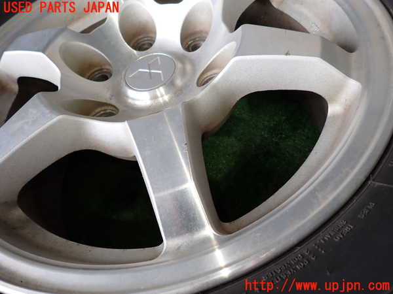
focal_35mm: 25
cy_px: 147
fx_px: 284
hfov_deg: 69.4
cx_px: 196
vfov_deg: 54.9
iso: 100
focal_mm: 4.5
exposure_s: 1/60
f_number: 2
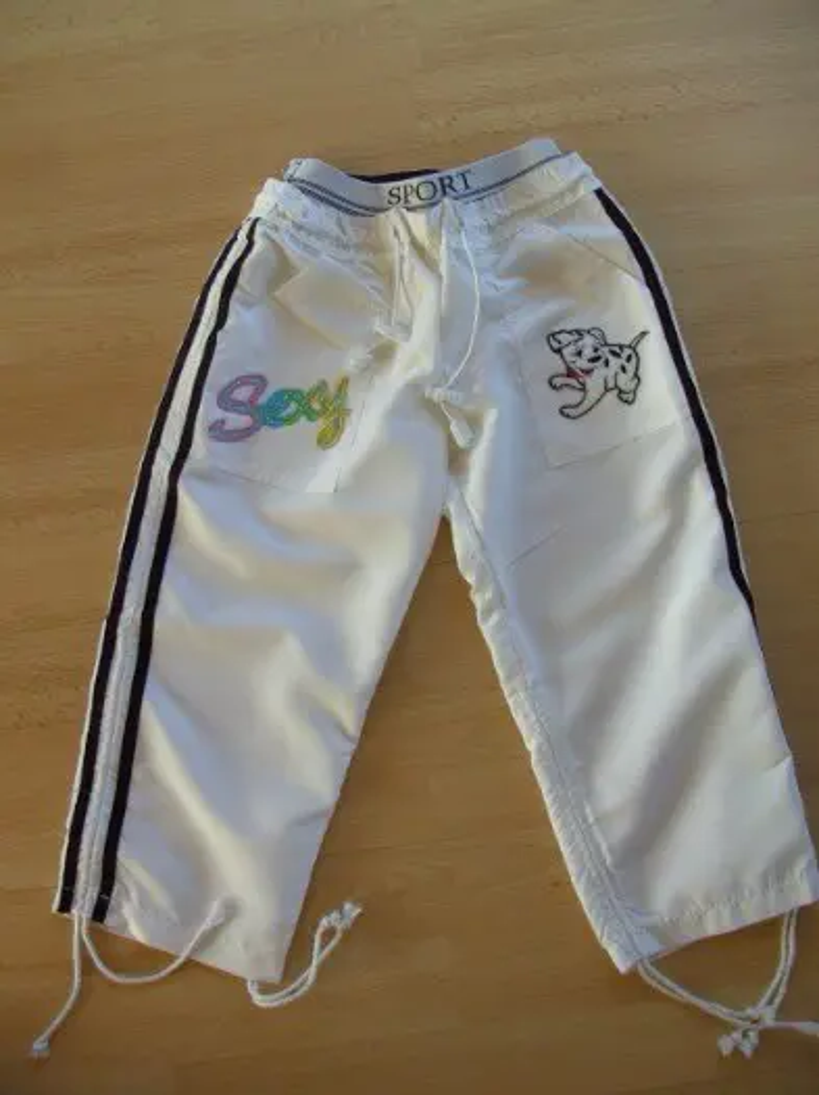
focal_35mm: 37
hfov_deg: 38.6
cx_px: 410
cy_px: 548
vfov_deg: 50.2
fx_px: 1169
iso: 100
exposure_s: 1/47
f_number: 2.8
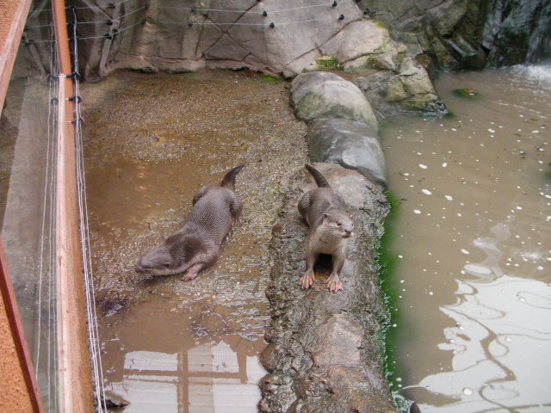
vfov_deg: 37.7
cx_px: 276
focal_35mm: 38
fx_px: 605
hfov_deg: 49.0
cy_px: 206
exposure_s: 1/71.3
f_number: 3.5
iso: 400
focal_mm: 6.3
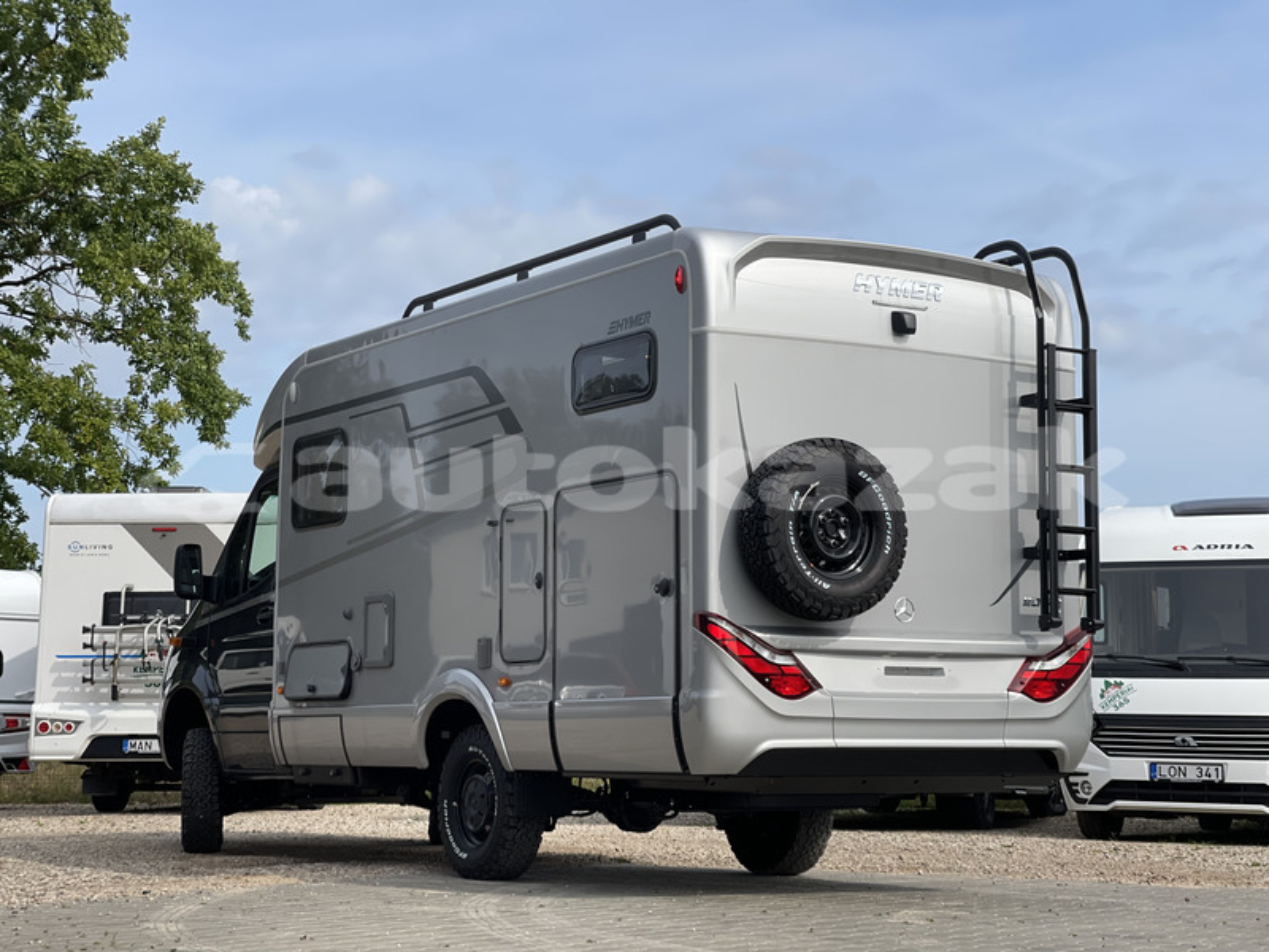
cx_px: 634
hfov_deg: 30.3
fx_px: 2346
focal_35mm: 64
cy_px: 476
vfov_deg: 22.9
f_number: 2.2
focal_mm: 7.5
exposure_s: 1/1309
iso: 32
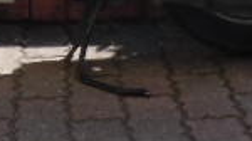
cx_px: -52
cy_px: -149
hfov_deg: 15.9
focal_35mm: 130
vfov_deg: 8.7
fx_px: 868
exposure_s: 1/250
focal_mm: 5
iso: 100
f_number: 3.7
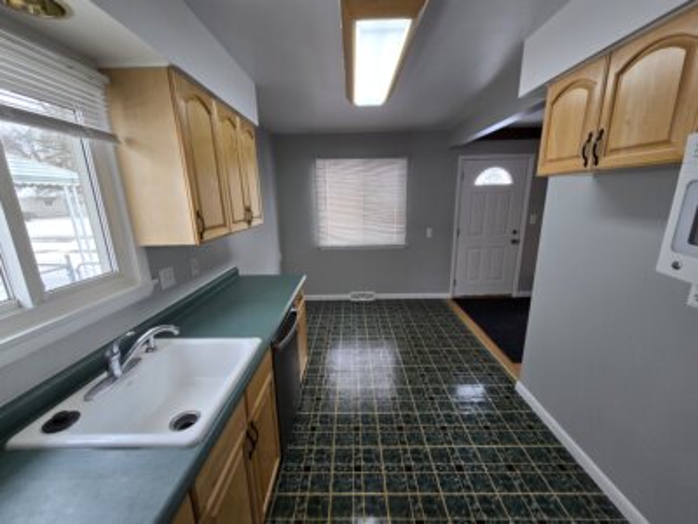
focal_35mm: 13
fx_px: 262
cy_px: 262
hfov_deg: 106.2
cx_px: 349
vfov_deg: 89.9
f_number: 2.2
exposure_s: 1/60
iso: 100
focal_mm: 2.2
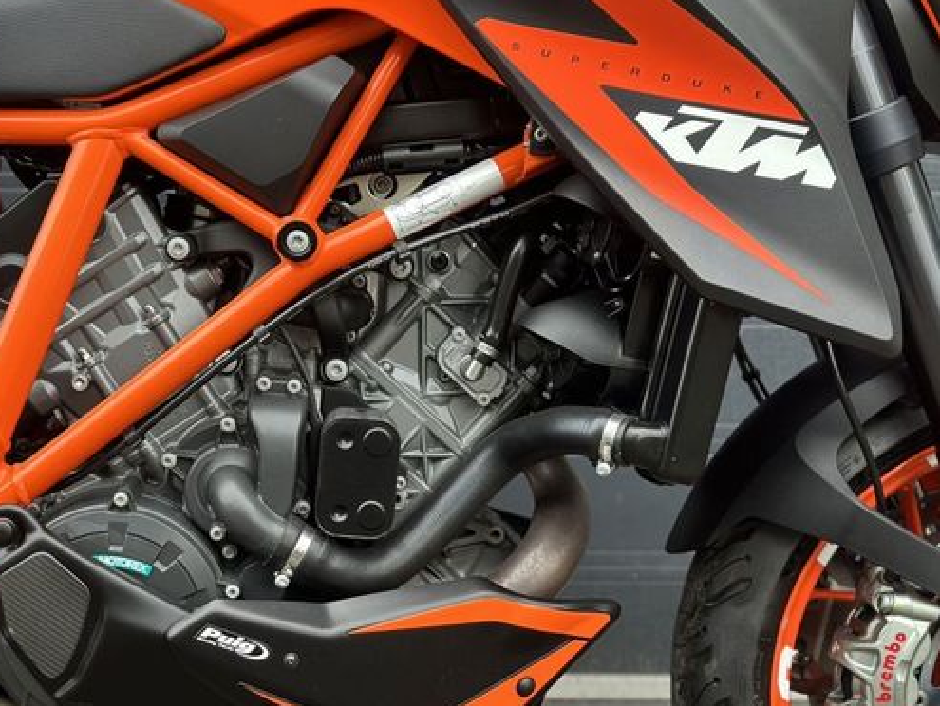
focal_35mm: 62
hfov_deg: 31.1
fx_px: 1685
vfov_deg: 23.7
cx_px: 367
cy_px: 406
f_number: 1.78
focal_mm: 6.86
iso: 80
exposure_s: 1/229
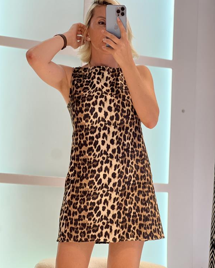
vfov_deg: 23.6
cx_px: 107
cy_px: 130
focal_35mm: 81
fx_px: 644
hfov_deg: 19.0
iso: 160
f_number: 2.8
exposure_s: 1/121
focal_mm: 9
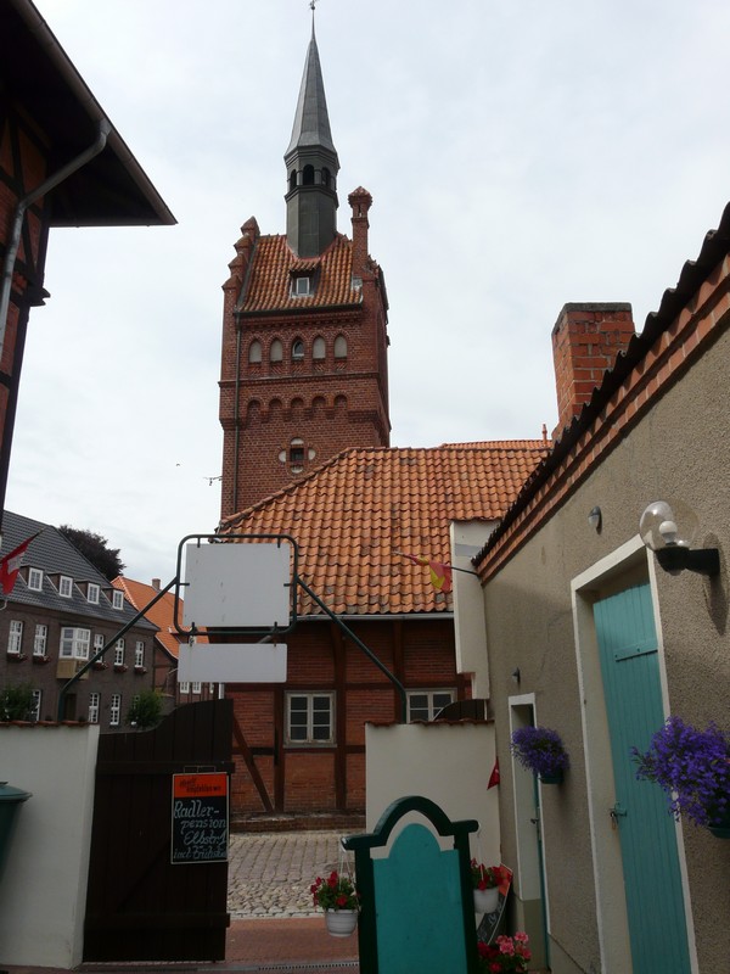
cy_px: 487
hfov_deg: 49.7
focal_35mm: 28
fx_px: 787
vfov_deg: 63.4
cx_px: 365
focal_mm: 4.6
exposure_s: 1/400
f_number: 6.3
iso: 100
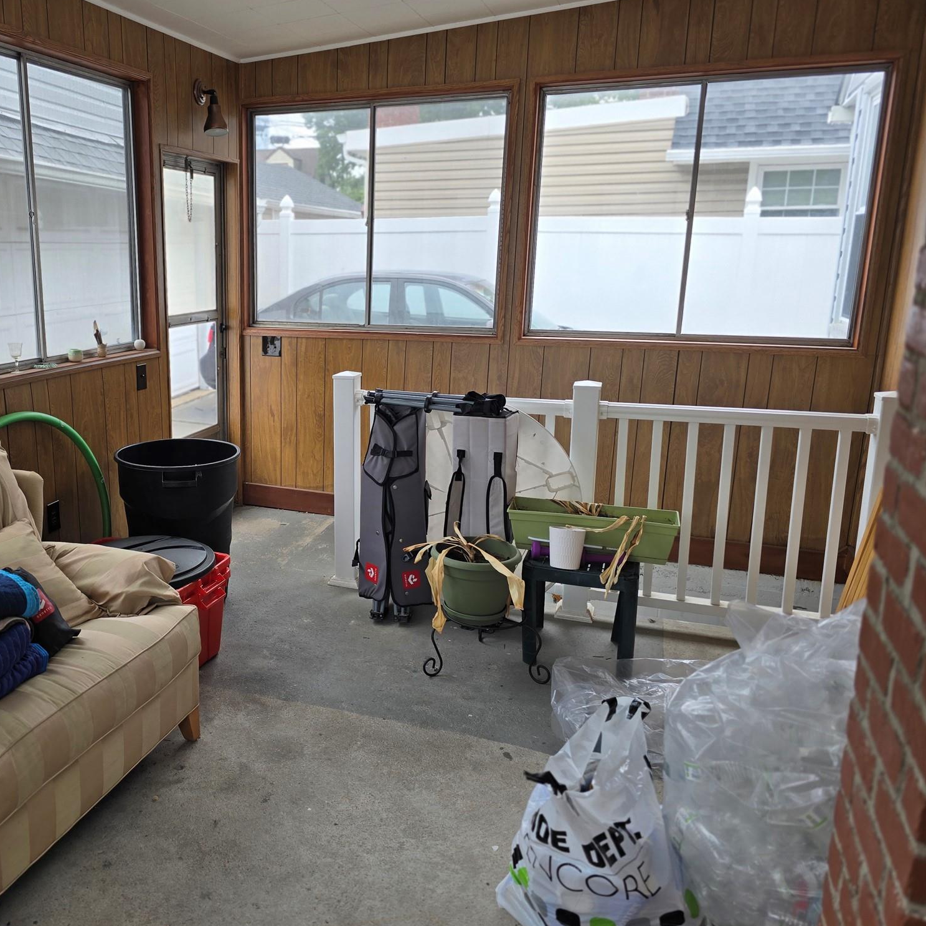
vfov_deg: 57.3
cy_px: 452
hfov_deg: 55.8
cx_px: 291
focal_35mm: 28
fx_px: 847
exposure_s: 1/120
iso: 16
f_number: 1.7
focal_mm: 6.3
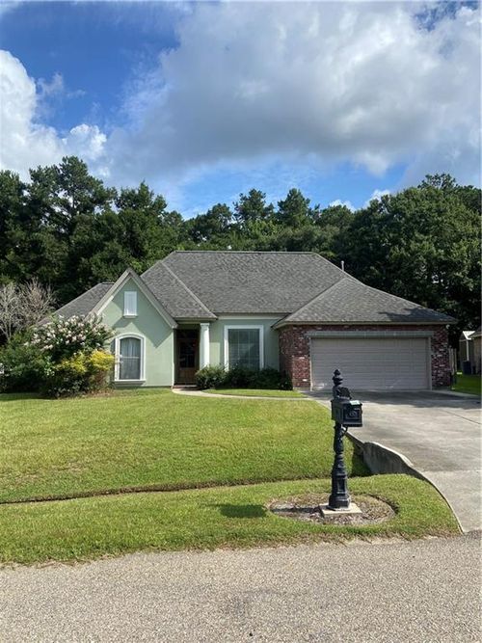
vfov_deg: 67.3
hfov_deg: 53.0
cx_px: 241
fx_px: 483
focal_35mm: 26
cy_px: 322
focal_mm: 4.25
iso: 32
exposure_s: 1/2755
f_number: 1.8
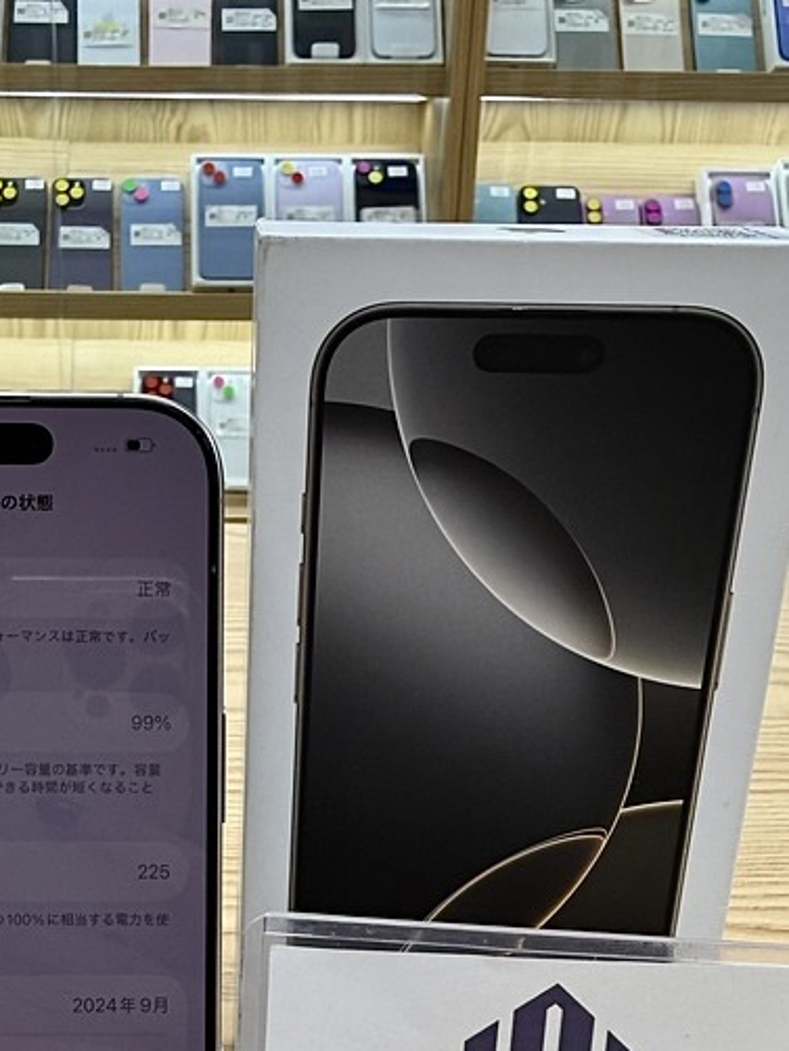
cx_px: 198
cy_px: 710
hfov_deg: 33.0
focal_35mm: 43
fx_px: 1306
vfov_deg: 43.2
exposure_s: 1/120
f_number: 2.2
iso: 125
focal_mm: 2.22
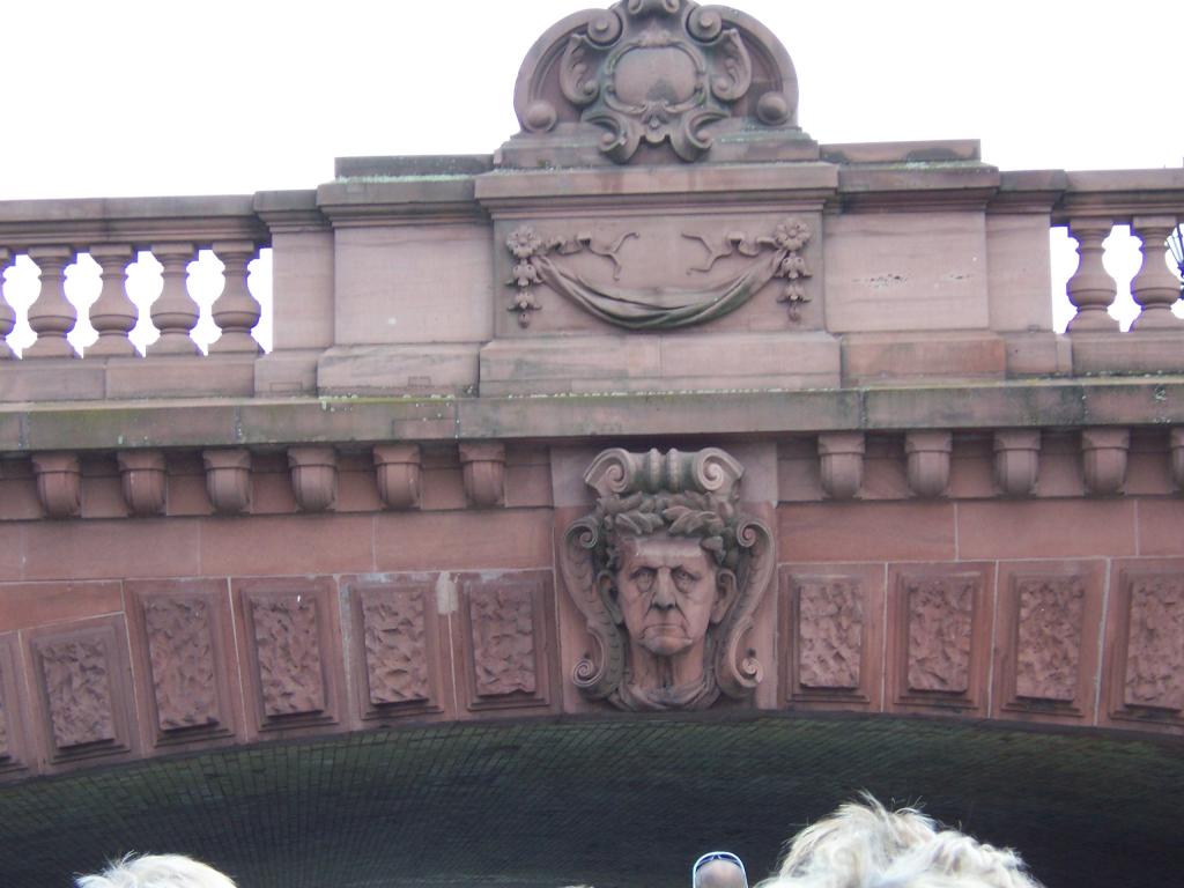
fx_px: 3420
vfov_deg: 14.8
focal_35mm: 100
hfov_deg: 19.6
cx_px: 592
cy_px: 444
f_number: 4.9
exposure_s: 1/90
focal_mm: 16.6
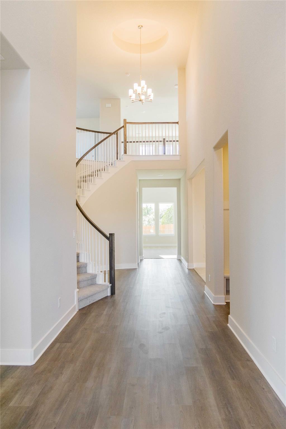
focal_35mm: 24
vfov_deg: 73.7
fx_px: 286
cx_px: 143
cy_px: 214
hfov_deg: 53.1
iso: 400
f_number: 4
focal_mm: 16
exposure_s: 1/250
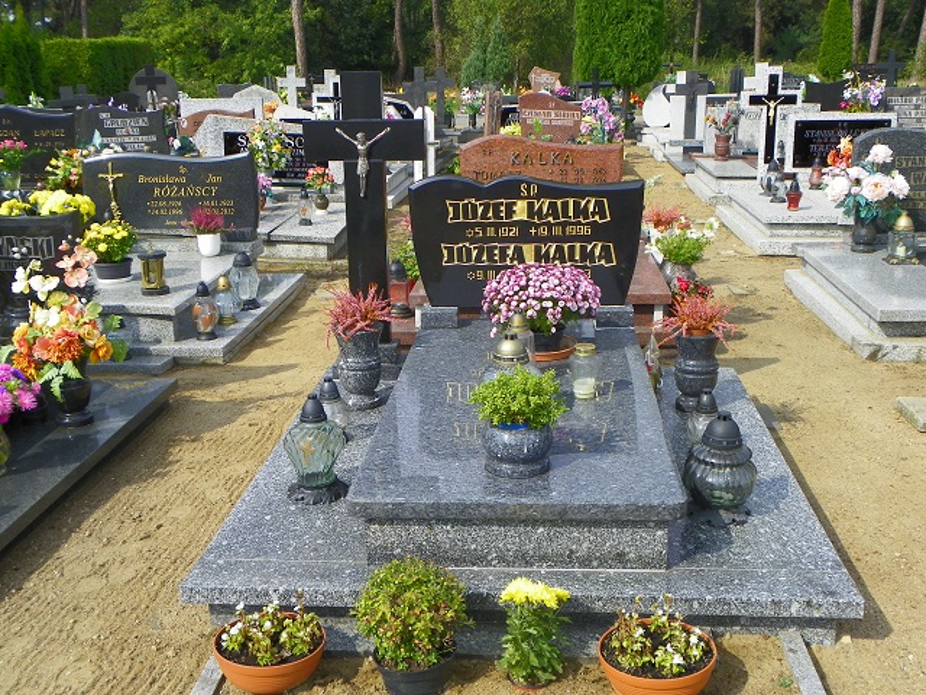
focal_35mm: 40
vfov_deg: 36.0
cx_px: 463
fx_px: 1070
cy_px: 348
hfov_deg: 46.8
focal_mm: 7.1
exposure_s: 1/250
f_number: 4.5
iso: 64
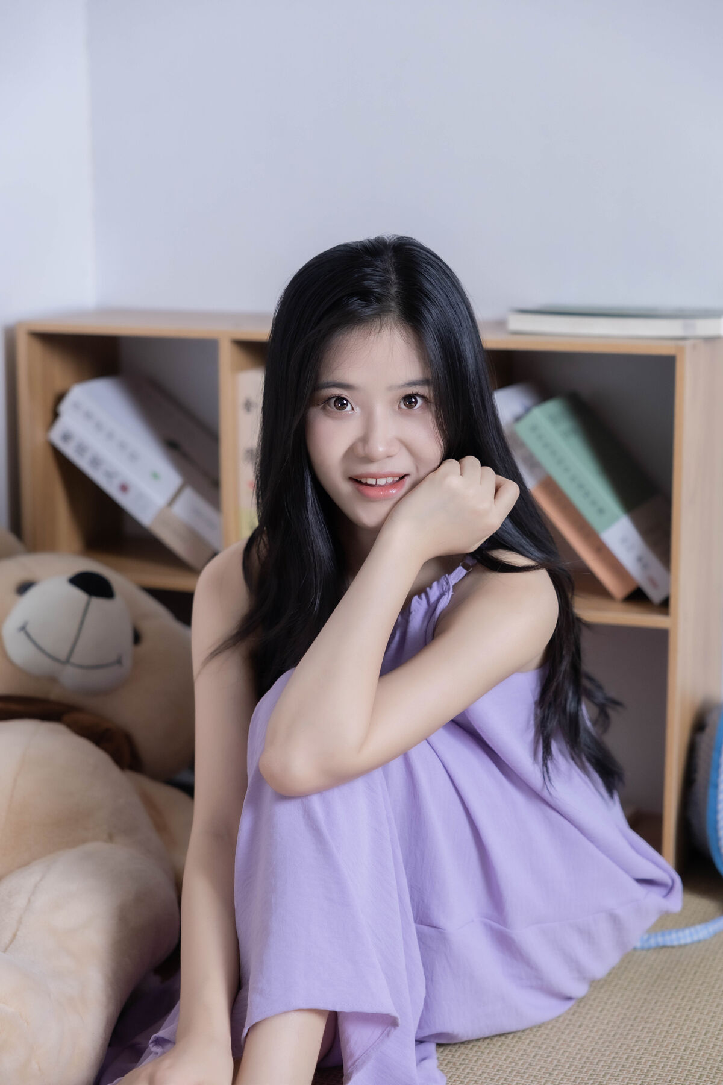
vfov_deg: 28.5
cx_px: 362
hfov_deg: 19.2
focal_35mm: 71
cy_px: 542
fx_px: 2139
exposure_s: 1/320
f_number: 2.8
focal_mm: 70
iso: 1000
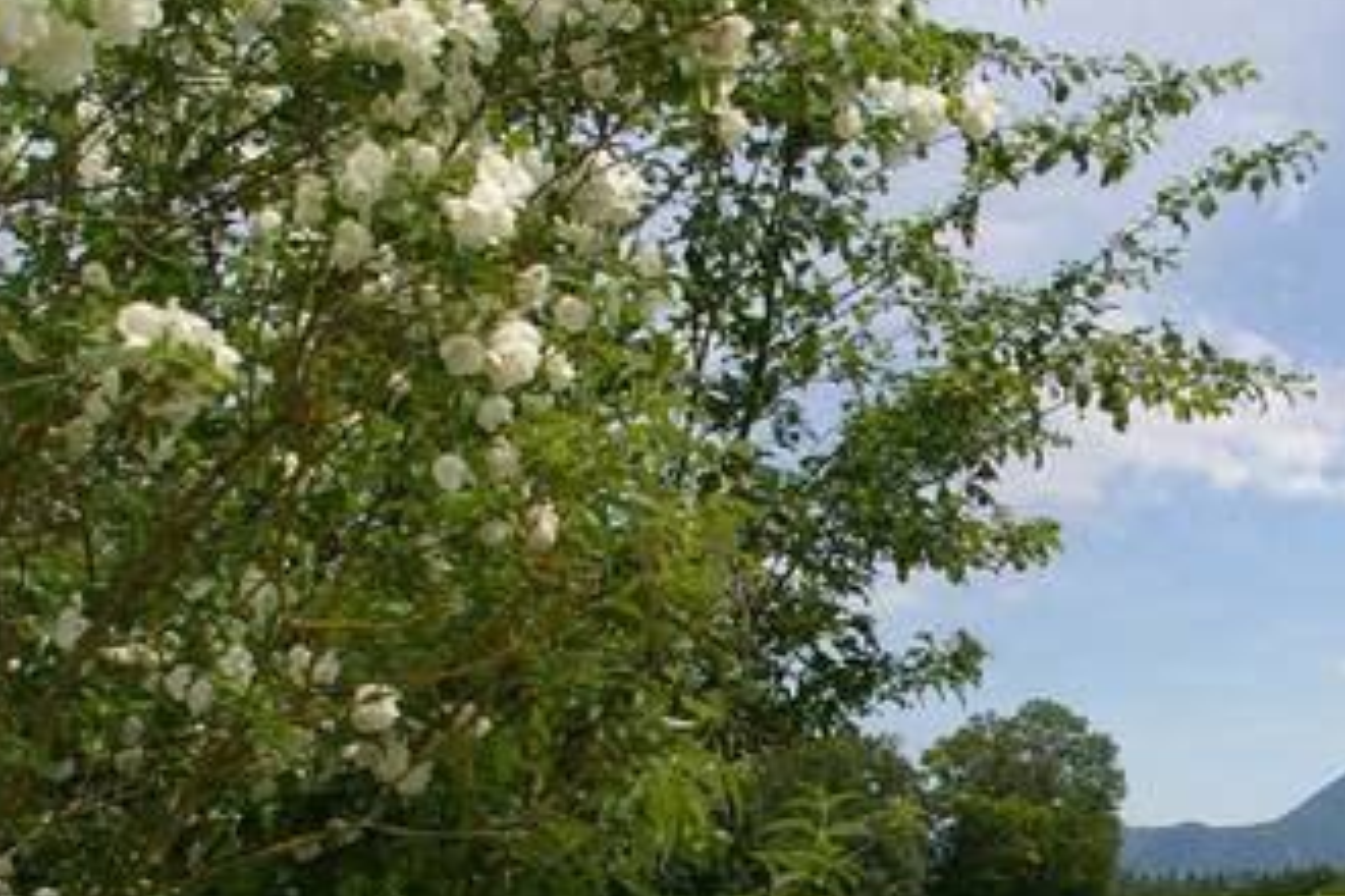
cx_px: 1168
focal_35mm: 54
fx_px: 2017
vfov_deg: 24.4
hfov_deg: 35.1
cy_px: 798
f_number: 13
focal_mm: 18
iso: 400
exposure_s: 1/250
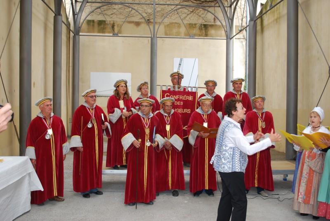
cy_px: 110
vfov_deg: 34.4
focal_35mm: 39
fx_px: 358
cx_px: 165
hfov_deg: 49.5
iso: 200
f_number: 4.2
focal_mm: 26
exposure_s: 1/80
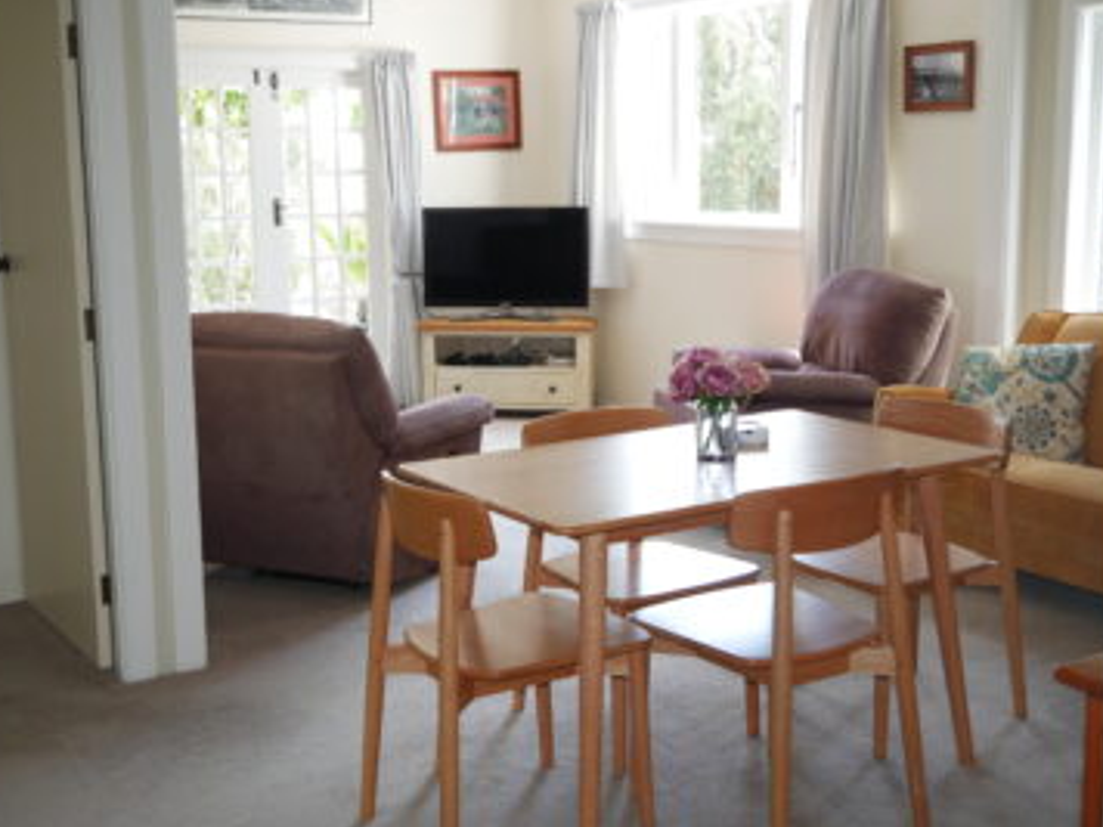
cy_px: 406
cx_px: 524
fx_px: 1434
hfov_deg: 42.1
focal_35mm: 45
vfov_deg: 32.2
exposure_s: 1/30
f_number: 4.1
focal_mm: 20
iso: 200
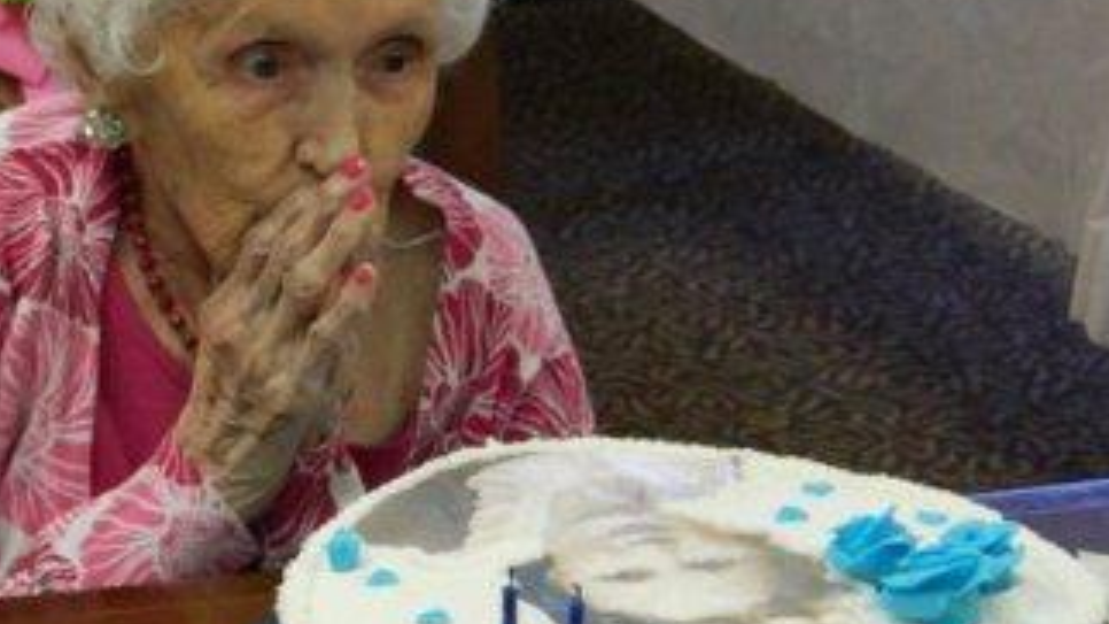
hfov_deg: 20.1
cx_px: 425
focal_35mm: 106
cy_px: 307
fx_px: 3117
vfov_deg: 11.4
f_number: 4
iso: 400
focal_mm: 12.6
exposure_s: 1/50
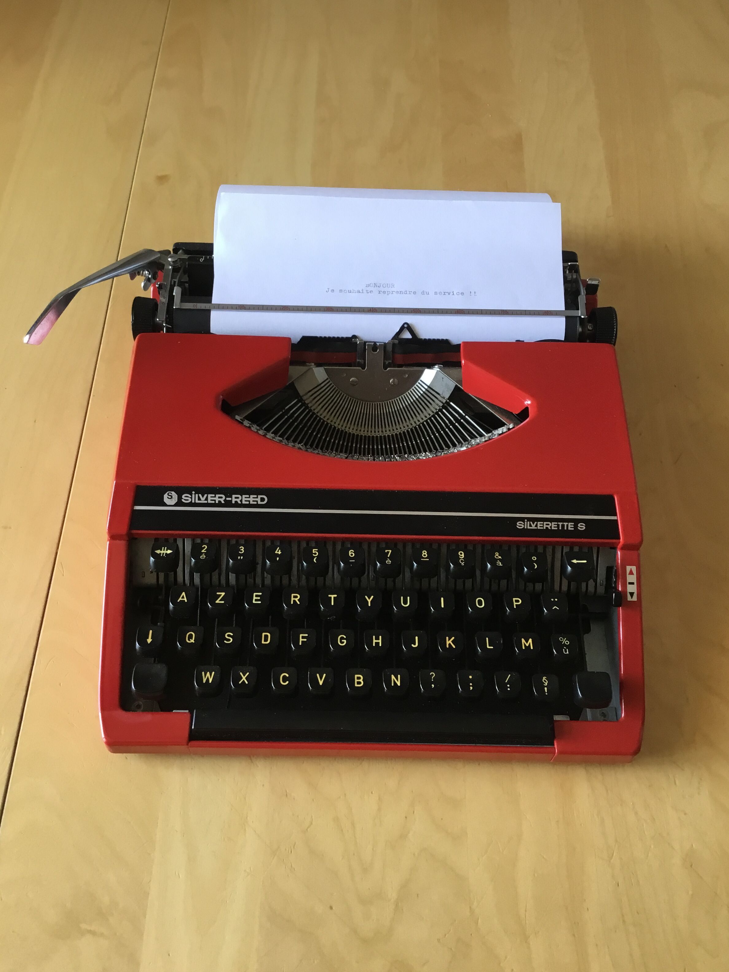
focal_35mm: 32
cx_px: 366
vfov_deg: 56.8
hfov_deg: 44.2
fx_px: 898
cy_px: 476
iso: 80
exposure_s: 1/33
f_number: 2.4
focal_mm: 3.3
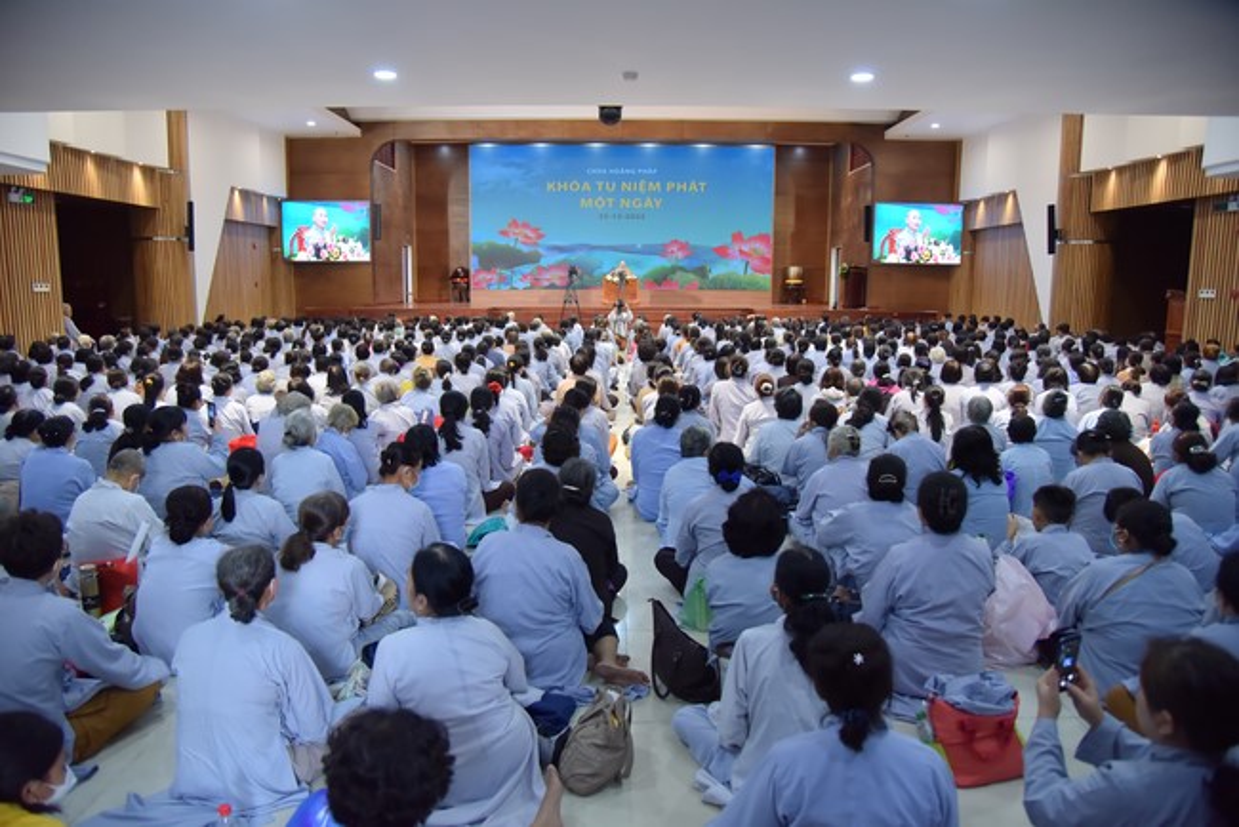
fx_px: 826
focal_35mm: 24
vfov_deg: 53.2
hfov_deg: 73.7
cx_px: 620
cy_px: 414
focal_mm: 24
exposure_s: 1/125
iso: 1000
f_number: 4
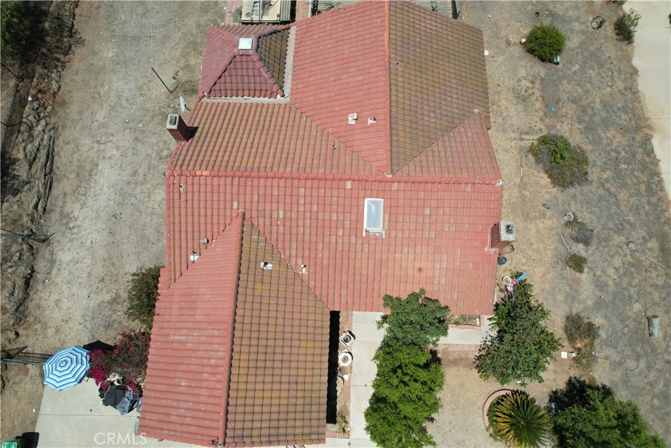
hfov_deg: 78.6
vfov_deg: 57.2
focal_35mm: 22
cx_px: 336
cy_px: 224
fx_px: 410
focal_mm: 8.38
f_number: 2.8
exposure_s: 1/2500
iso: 100
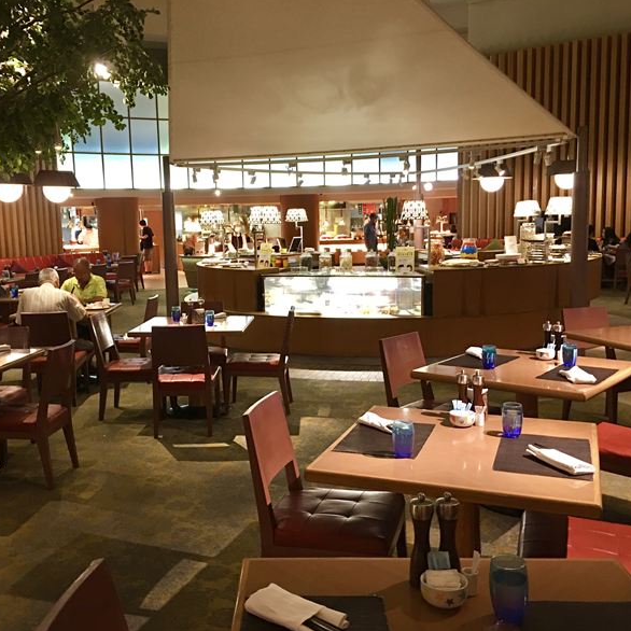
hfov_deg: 47.1
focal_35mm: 35
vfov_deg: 47.2
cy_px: 319
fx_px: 722
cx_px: 266
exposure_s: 1/10
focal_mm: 4.15
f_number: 2.2
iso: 100
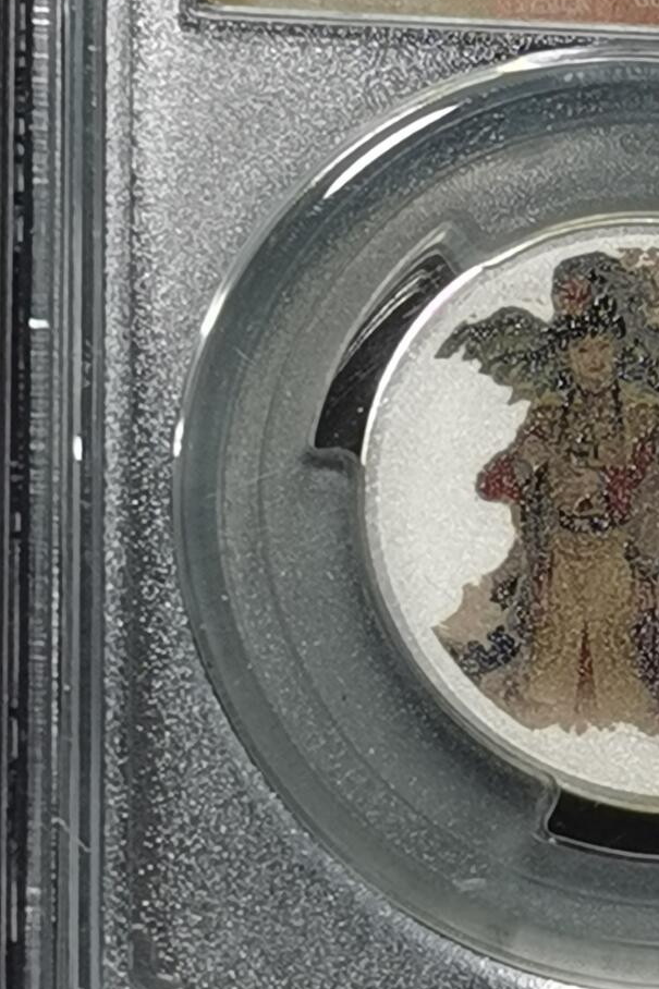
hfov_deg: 8.2
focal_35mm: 167
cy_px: 354
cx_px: 664
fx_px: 4587
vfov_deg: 12.3
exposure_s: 1/120
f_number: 1.8
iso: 64
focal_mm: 5.58
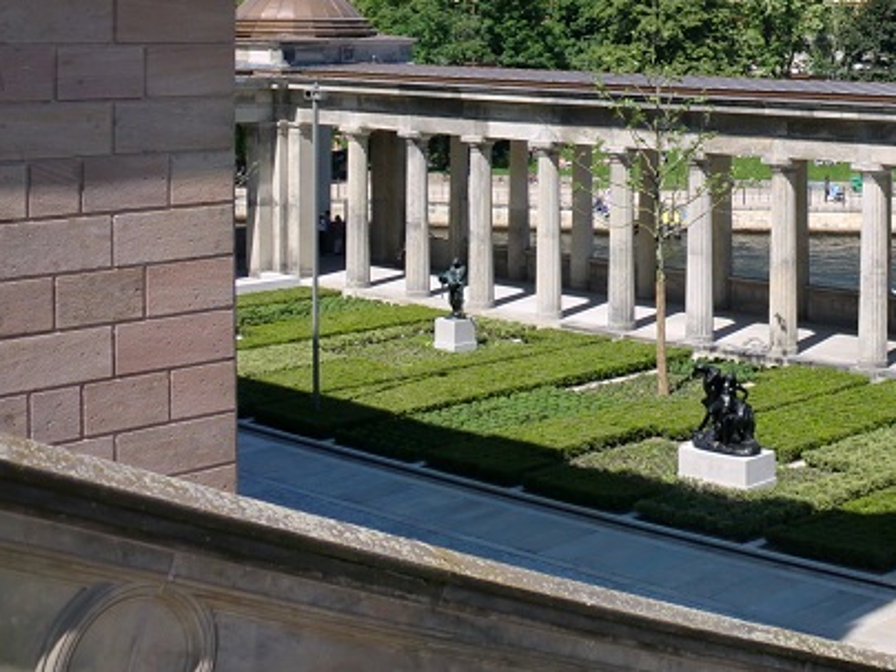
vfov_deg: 20.1
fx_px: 1838
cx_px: 836
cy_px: -8
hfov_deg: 26.3
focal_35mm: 71
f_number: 3.1
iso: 64
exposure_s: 1/1000
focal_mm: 6.3
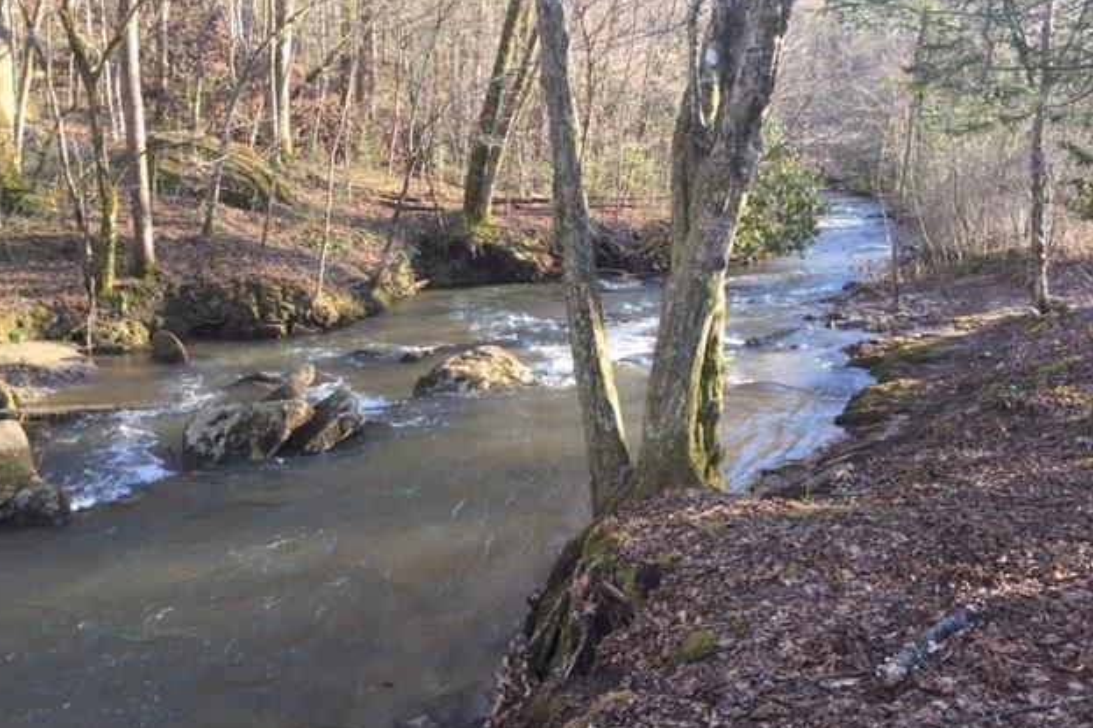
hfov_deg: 60.3
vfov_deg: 42.3
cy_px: 358
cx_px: 533
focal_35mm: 31
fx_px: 941
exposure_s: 1/120
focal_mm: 4.15
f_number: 2.2
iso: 40
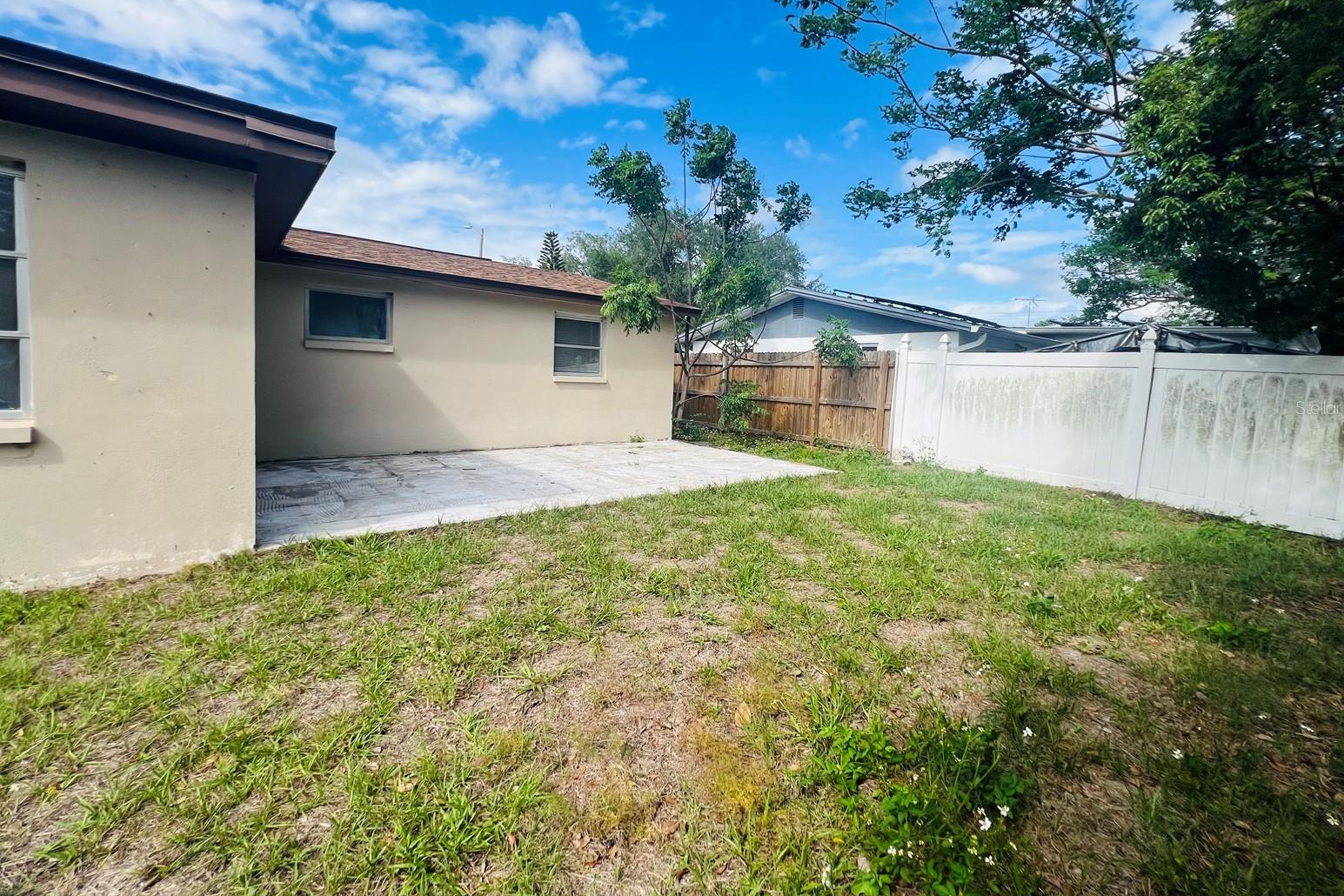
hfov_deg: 104.2
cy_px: 407
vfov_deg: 81.0
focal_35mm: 14
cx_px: 682
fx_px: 523
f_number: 1.8
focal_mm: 1.57
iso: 32
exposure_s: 1/1488
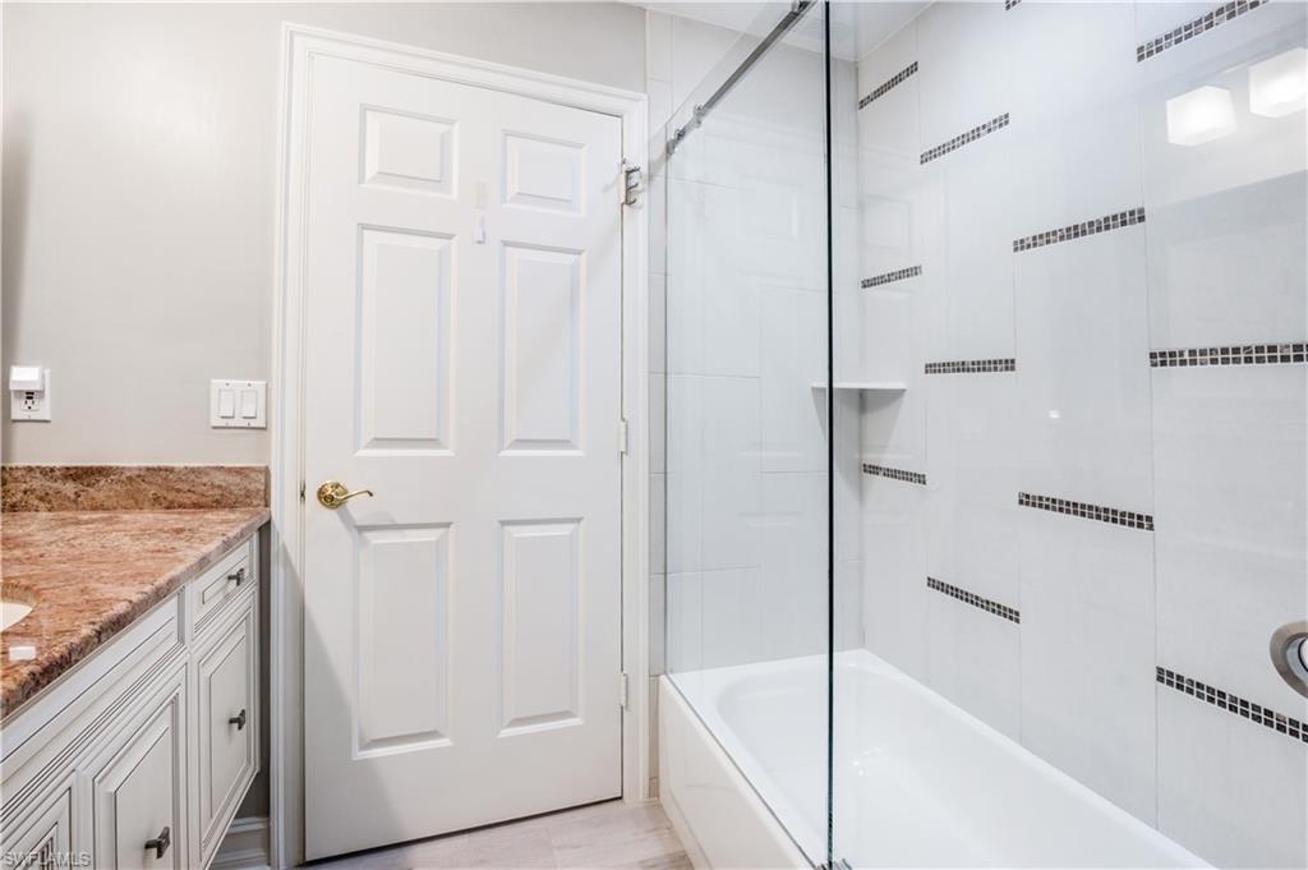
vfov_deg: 81.1
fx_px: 508
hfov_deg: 104.3
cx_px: 654
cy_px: 435
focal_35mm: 14
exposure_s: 1/6
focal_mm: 14
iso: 125
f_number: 11
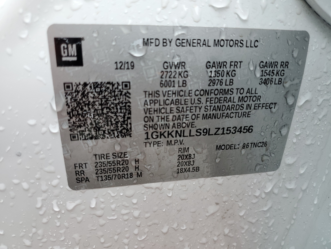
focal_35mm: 26
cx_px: 166
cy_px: 124
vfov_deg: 53.1
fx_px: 249
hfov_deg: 67.3
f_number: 1.5
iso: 50
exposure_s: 1/204
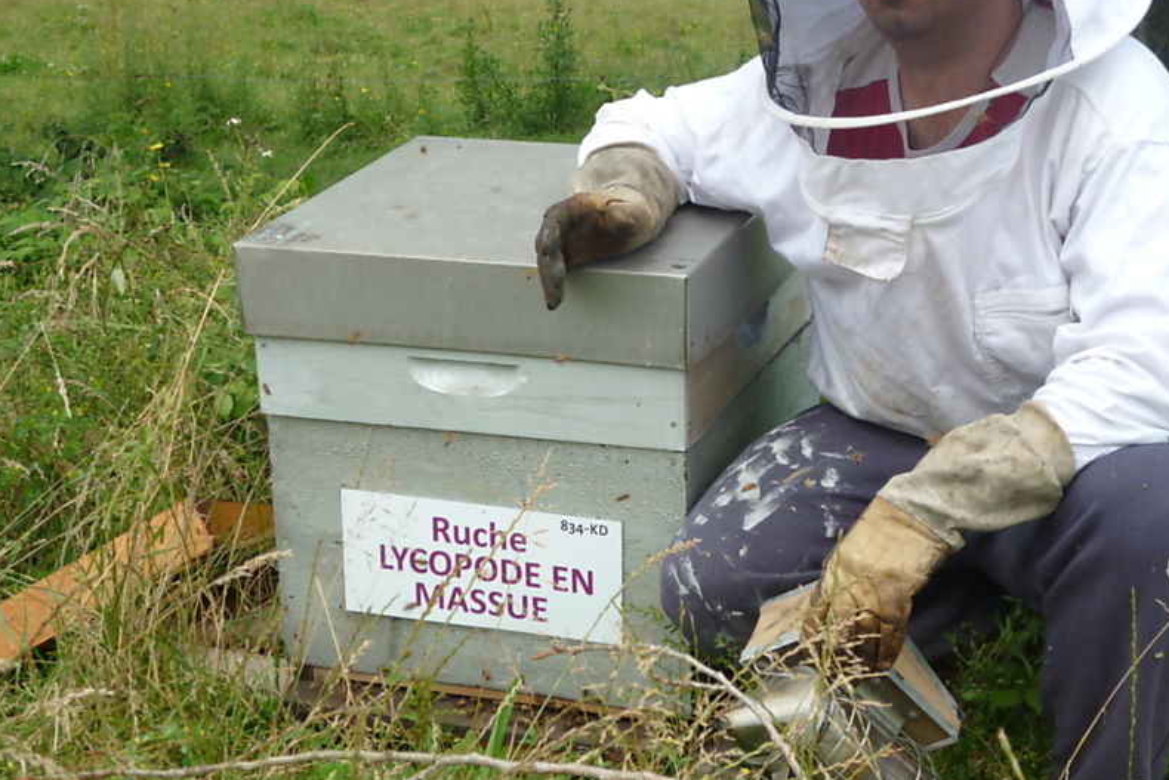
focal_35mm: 79
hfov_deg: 25.7
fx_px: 2566
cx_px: 584
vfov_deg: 17.3
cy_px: 377
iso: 80
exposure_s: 1/250
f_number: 4.1
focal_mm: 12.4
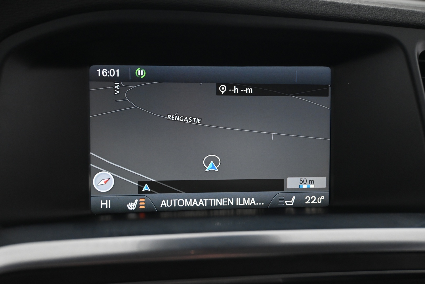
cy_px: 142
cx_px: 212
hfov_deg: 47.2
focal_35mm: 41
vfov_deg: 32.4
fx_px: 487
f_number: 4.5
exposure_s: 1/25
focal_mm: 27.5
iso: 1600
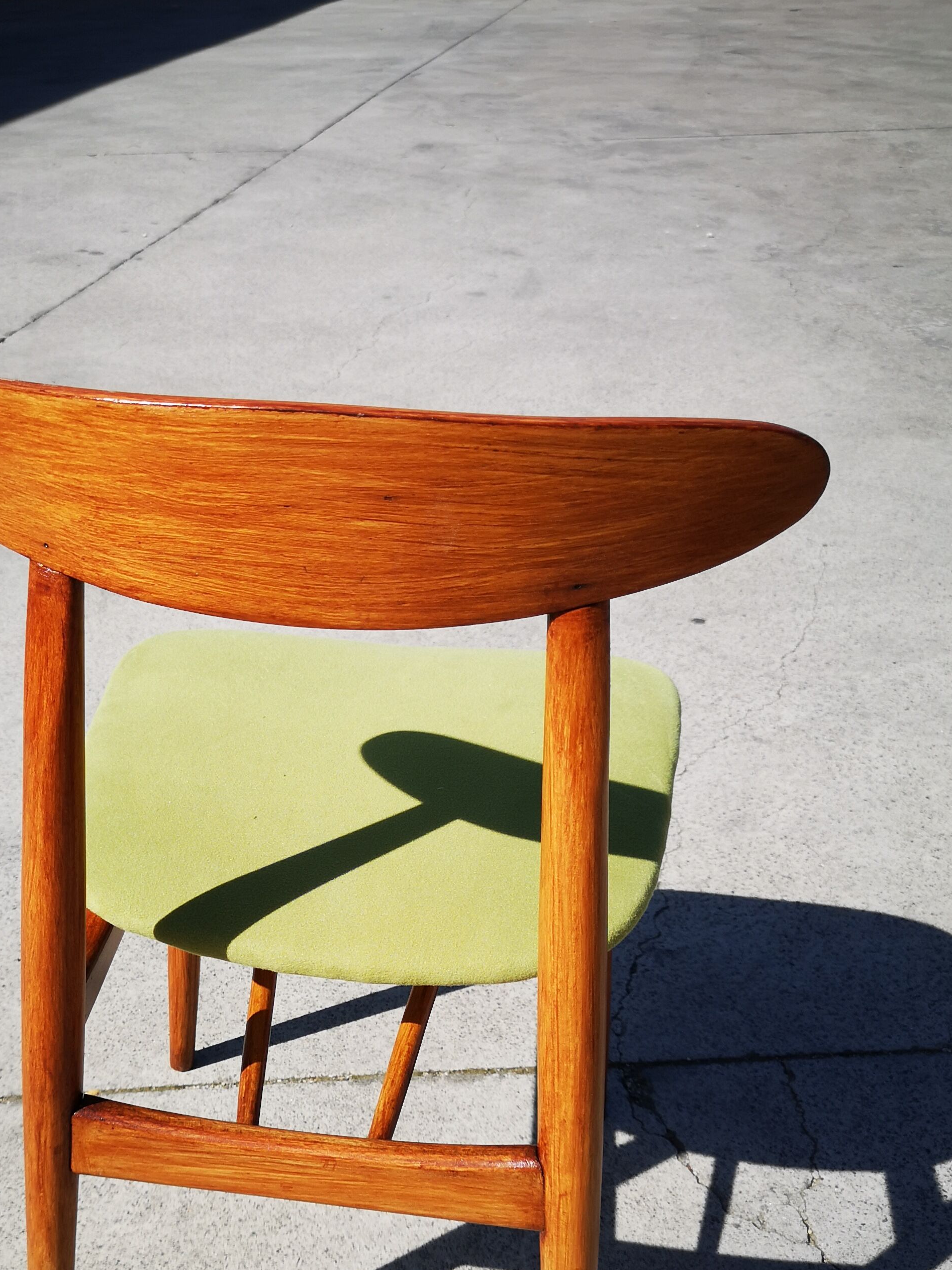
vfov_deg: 47.0
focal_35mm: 39
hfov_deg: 36.4
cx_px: 312
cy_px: 866
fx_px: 1430
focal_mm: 5.58
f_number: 1.8
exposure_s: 1/1815
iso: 50
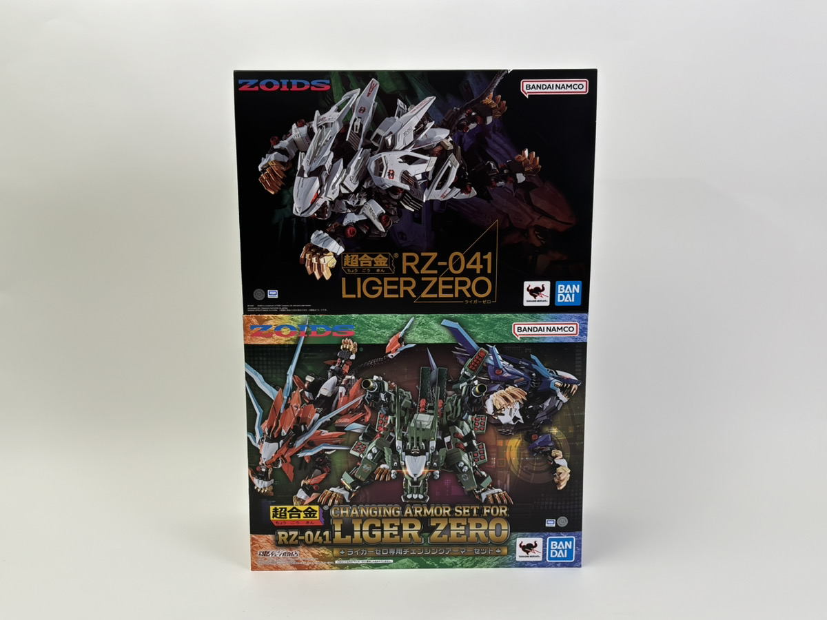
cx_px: 414
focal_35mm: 39
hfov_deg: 47.9
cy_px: 310
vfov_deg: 36.8
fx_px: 932
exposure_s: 1/224
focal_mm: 5.96
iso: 40
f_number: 1.6
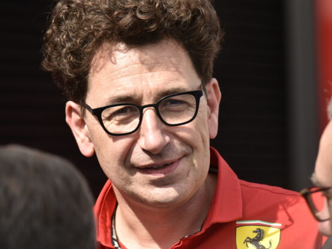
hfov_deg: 6.5
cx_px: 180
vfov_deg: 4.9
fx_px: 2925
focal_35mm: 305
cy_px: 125
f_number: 9
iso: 500
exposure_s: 1/640
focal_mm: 280
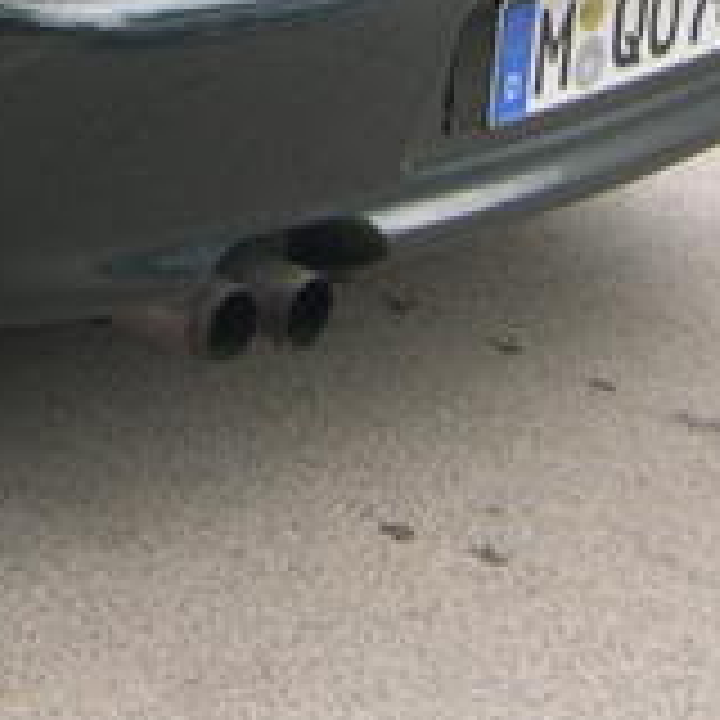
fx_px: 3953
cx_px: -608
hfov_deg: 9.8
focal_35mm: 168
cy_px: -346
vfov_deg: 10.1
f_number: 2.8
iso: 100
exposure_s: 1/204
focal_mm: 8
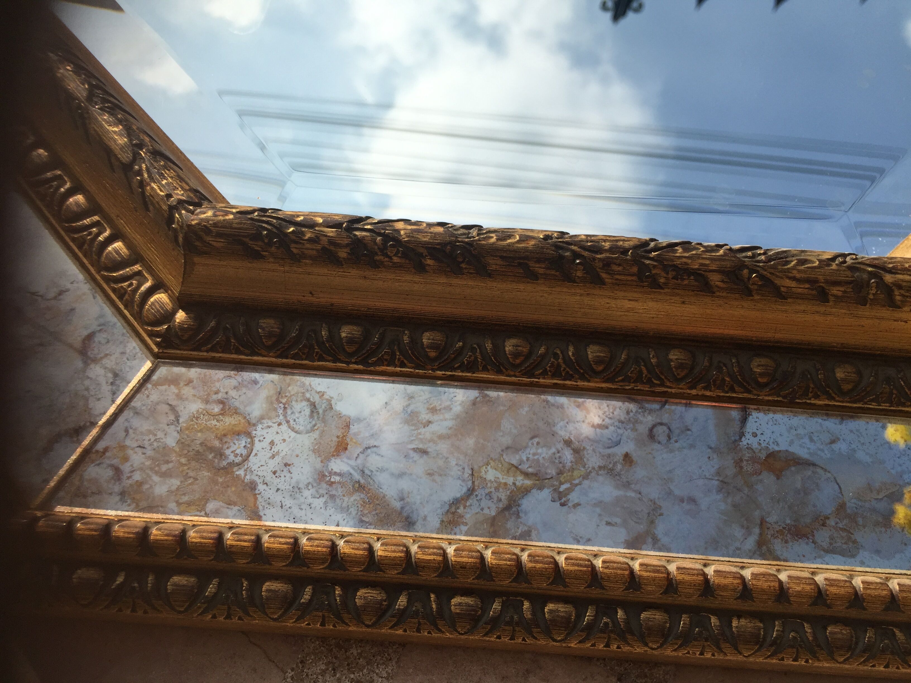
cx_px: 456
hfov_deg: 61.7
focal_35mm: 29
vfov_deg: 48.2
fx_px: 763
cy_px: 342
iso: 32
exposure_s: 1/3049
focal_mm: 4.15
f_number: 2.2
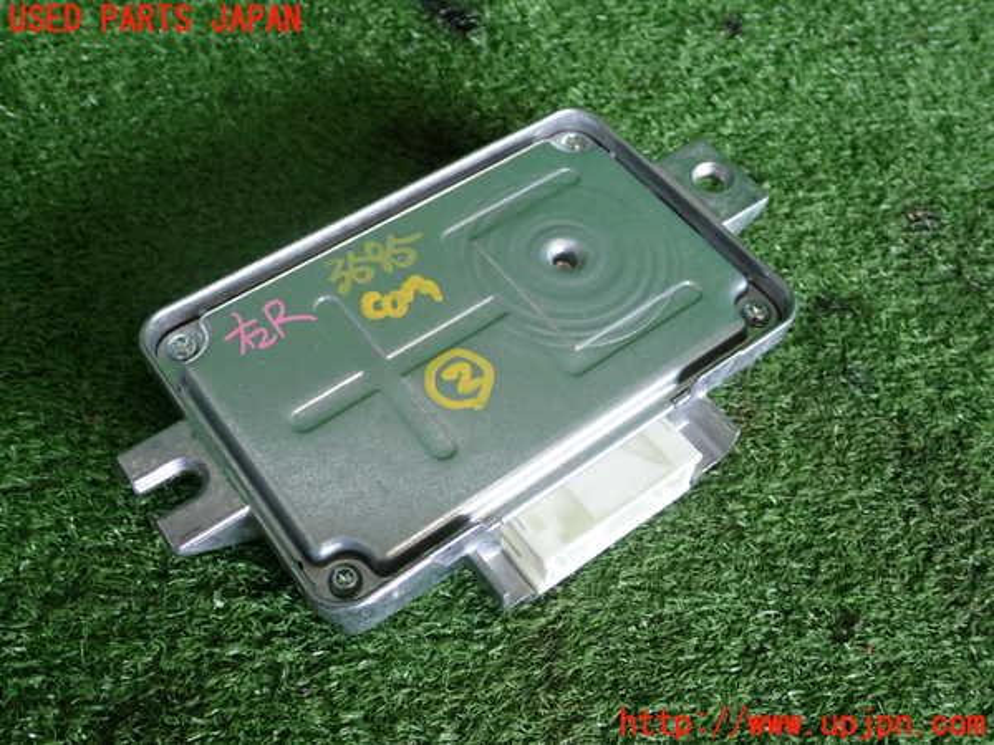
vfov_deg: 39.7
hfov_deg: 51.4
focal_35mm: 36
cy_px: 372
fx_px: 1034
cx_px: 497
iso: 200
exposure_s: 1/60
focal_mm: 6.37
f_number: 2.5
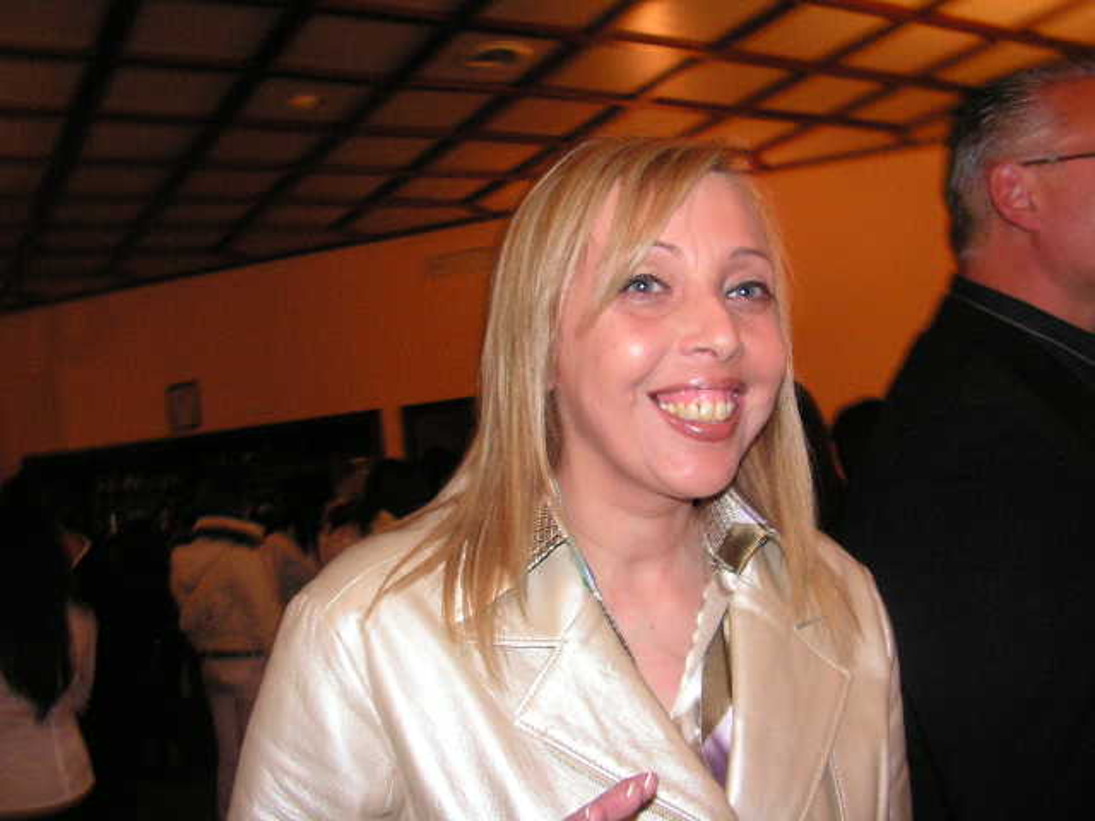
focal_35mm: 36
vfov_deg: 39.7
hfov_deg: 51.4
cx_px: 548
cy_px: 410
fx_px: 1139
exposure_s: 1/40
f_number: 3.2
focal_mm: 6
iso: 200
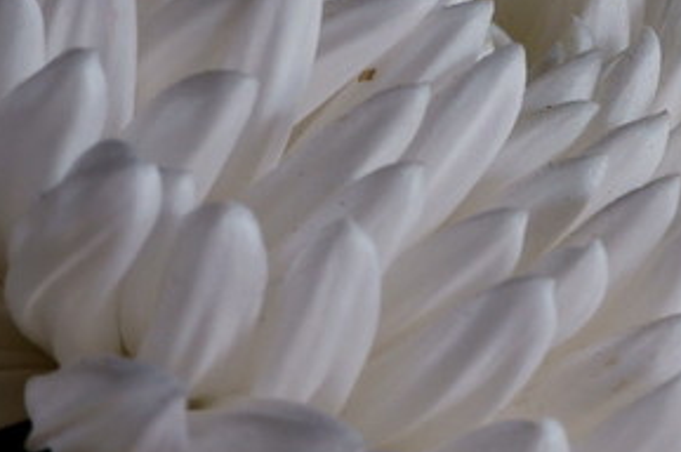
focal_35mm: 559
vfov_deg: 2.5
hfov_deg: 3.7
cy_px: 75
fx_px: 10558
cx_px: 627
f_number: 11
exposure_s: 1/1.25
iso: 200
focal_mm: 105
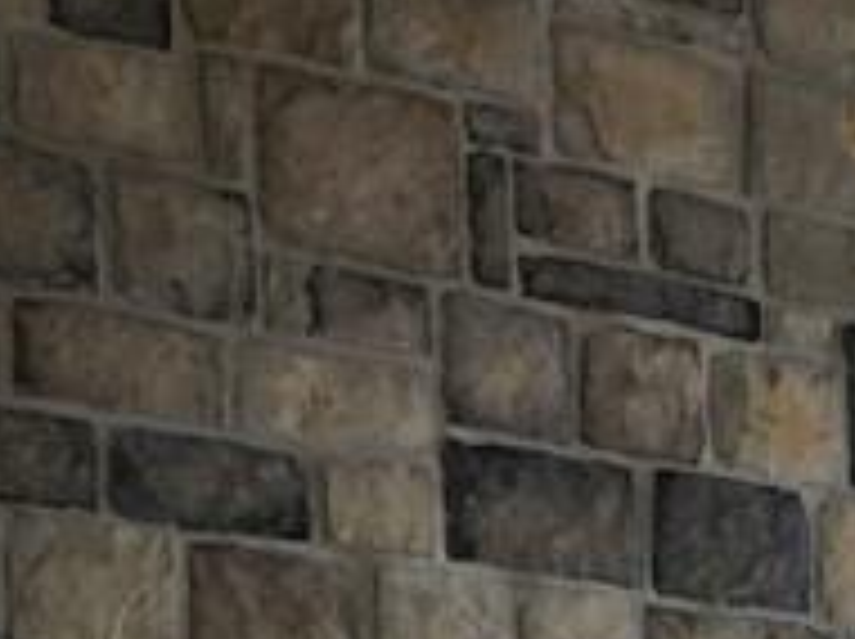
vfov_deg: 10.6
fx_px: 3059
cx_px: 1202
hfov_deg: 15.0
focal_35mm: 124
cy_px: 1418
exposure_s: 1/271
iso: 12
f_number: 1.8
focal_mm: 6.4
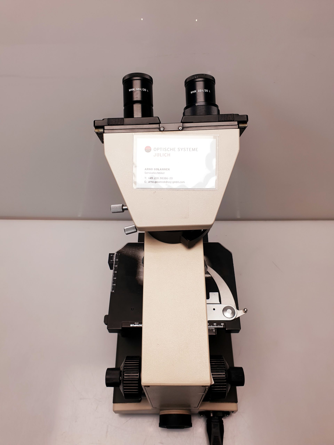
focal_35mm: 26
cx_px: 167
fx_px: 334
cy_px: 222
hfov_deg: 53.1
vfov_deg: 67.3
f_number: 2.4
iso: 50
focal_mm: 4.3
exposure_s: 1/100
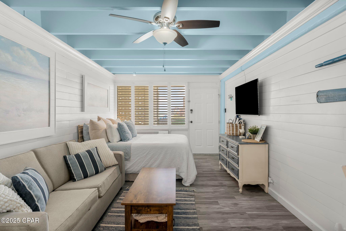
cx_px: 173
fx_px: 175
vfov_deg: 66.8
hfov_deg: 89.4
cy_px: 116
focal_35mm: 18
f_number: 8
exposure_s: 1/10
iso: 400
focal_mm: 18.2
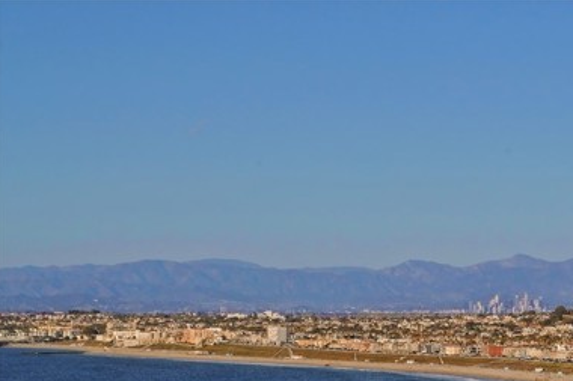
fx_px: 2209
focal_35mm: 139
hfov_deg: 14.7
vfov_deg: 9.8
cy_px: 319
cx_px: 478
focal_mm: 55
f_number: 14
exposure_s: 1/200
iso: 200
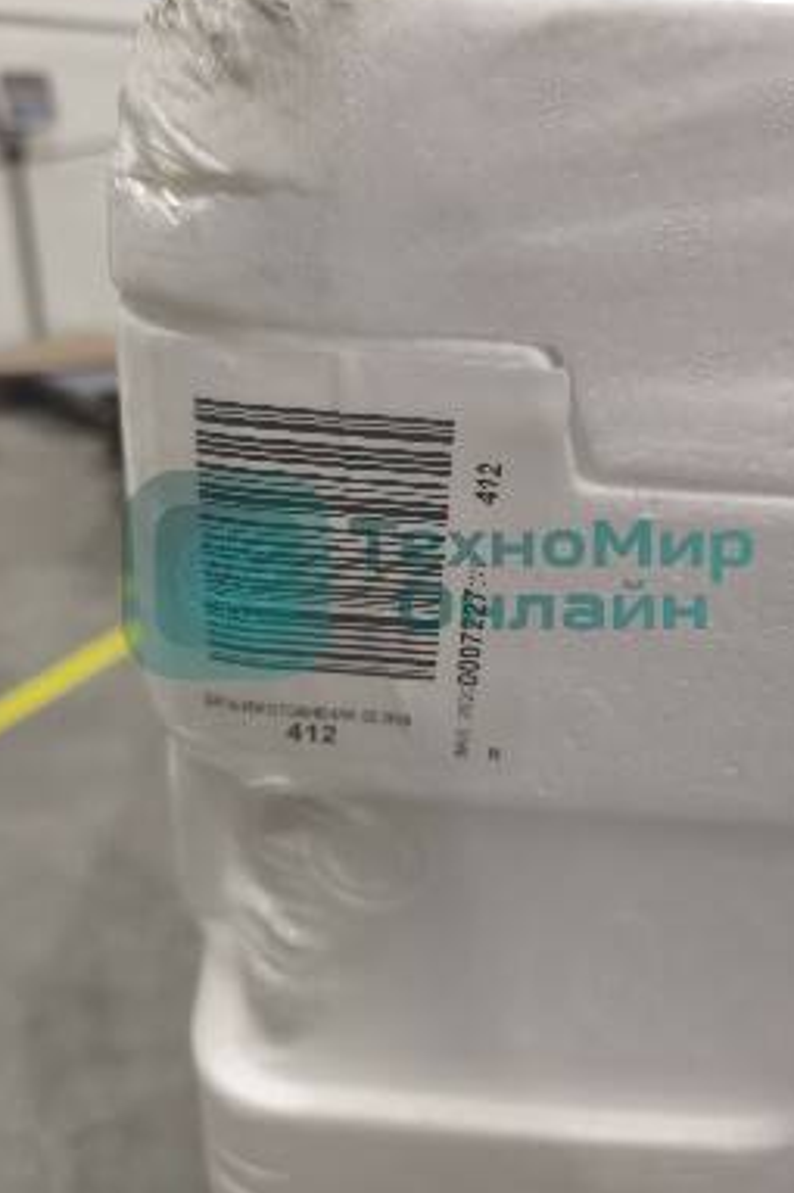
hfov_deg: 51.2
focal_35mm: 25
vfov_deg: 71.5
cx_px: 433
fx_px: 828
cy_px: 576
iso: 400
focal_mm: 6.57
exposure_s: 1/45
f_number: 1.6
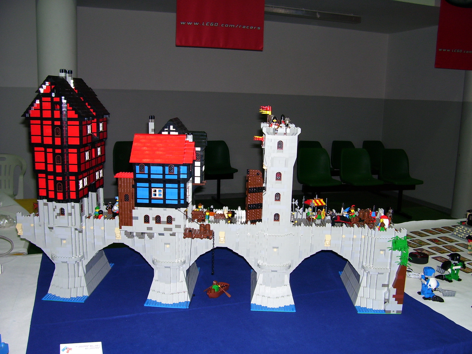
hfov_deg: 54.0
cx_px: 236
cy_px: 177
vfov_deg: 41.8
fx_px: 464
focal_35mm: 34
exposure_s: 1/60
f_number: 2.7
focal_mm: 5.6
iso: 80
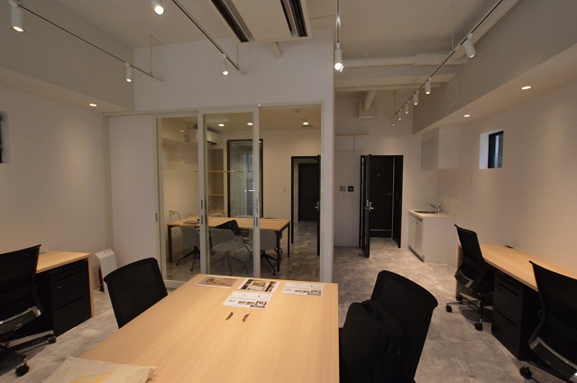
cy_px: 192
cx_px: 288
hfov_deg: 100.5
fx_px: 240
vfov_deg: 77.2
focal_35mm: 15
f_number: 8
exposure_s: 1/125
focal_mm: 10
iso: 1600
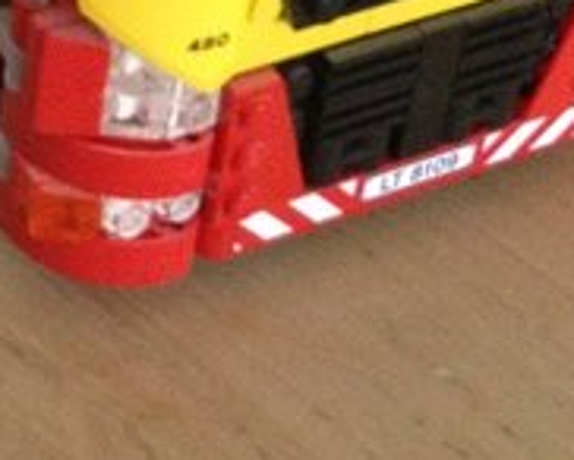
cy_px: -517
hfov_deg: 15.9
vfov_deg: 11.4
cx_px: 95
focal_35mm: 120
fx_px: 2041
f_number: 2.4
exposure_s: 1/15
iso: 500
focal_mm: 4.28
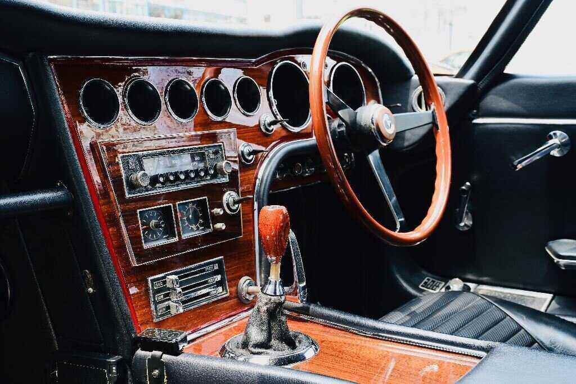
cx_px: 288
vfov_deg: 31.9
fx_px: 672
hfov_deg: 46.4
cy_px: 192
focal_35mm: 42
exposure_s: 1/80
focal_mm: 42
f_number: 9
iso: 640
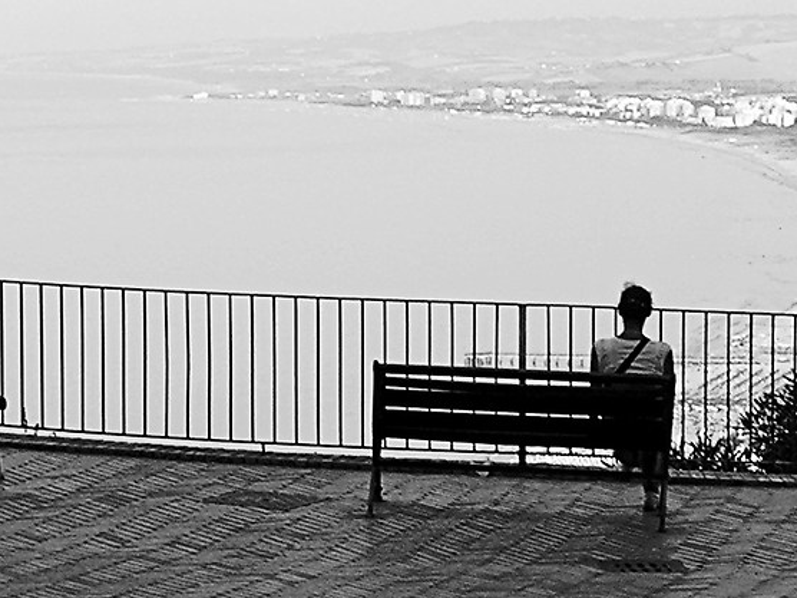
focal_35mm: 151
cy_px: 98
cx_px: 304
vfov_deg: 9.8
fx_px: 3477
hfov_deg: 13.1
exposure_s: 1/218
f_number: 5.6
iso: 50
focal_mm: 8.9
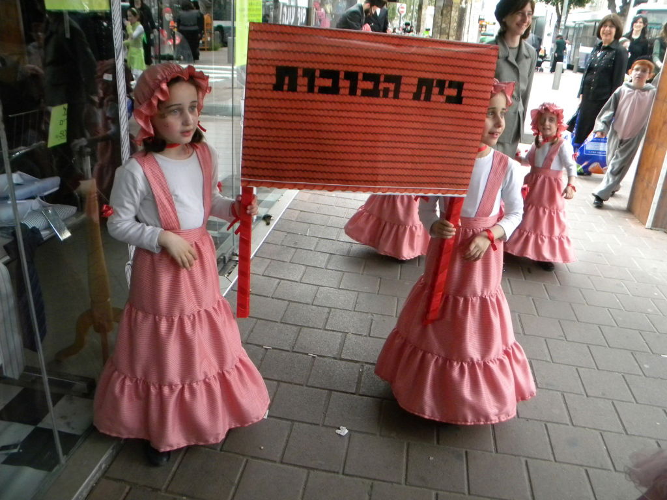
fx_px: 540
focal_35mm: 28
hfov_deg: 63.4
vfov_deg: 49.7
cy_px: 250
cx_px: 334
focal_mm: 5
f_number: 3.5
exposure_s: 1/383
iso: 400
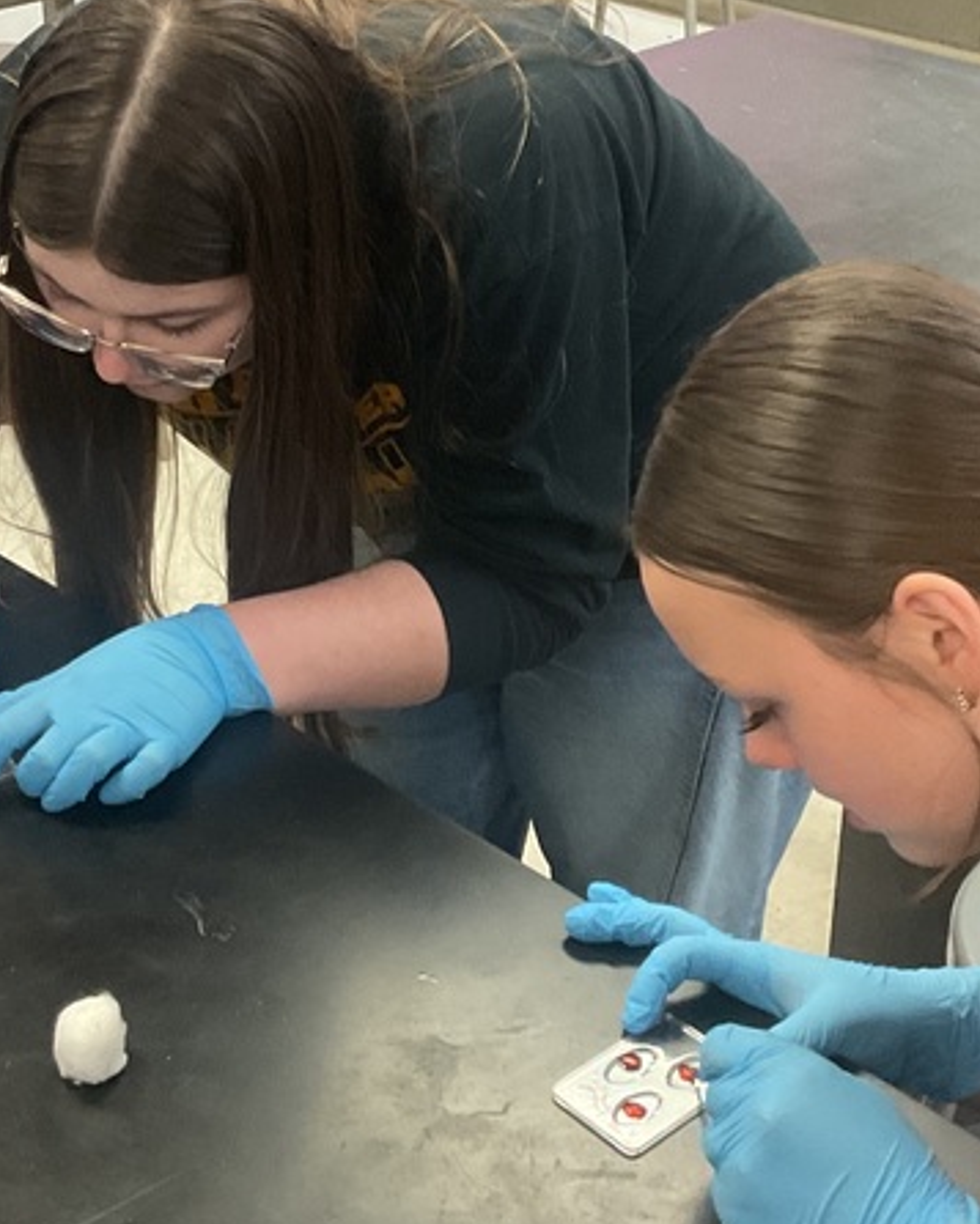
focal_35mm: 65
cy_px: 318
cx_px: 456
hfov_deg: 23.5
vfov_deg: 28.7
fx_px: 2356
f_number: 1.8
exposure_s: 1/60
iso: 200
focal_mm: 3
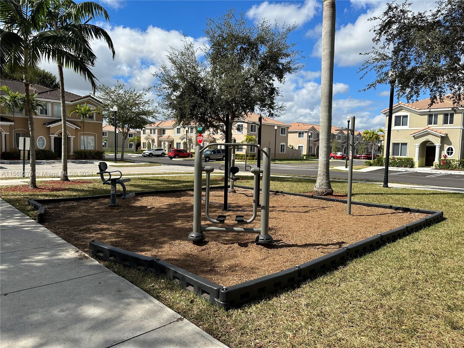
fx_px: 322
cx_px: 232
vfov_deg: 56.8
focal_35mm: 24
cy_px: 174
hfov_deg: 71.6
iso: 80
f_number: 1.78
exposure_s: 1/4762
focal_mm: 6.86
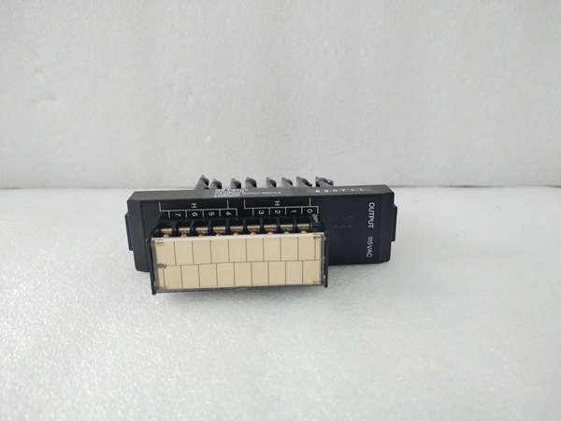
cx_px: 280
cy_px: 210
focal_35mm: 26
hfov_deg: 67.3
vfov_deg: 53.1
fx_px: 421
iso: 250
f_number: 1.8
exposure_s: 1/60
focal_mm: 4.75
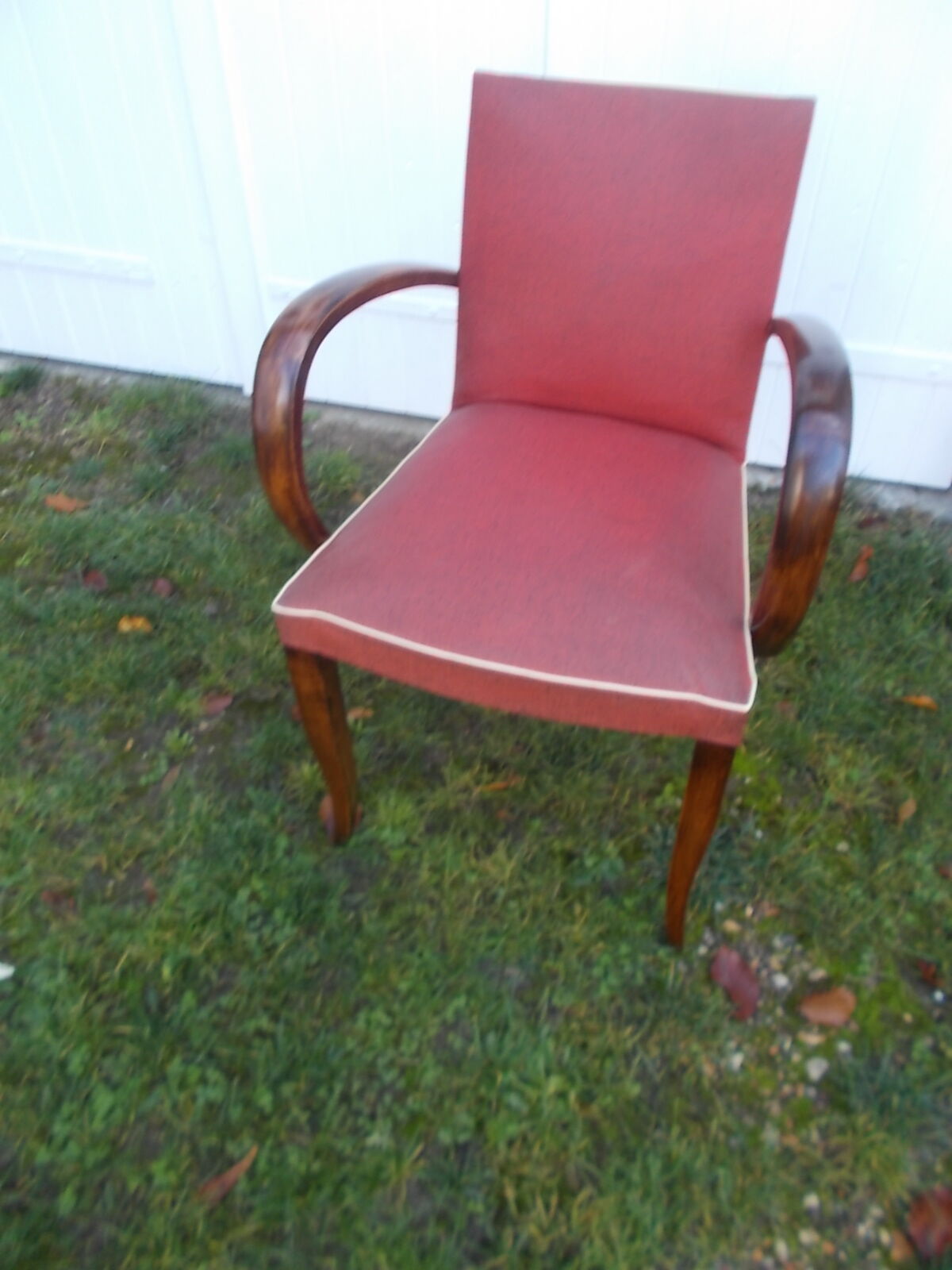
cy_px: 635
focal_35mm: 26
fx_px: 953
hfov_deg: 53.1
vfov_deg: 67.3
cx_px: 476
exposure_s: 1/40
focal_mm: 4.6
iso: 80
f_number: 3.2
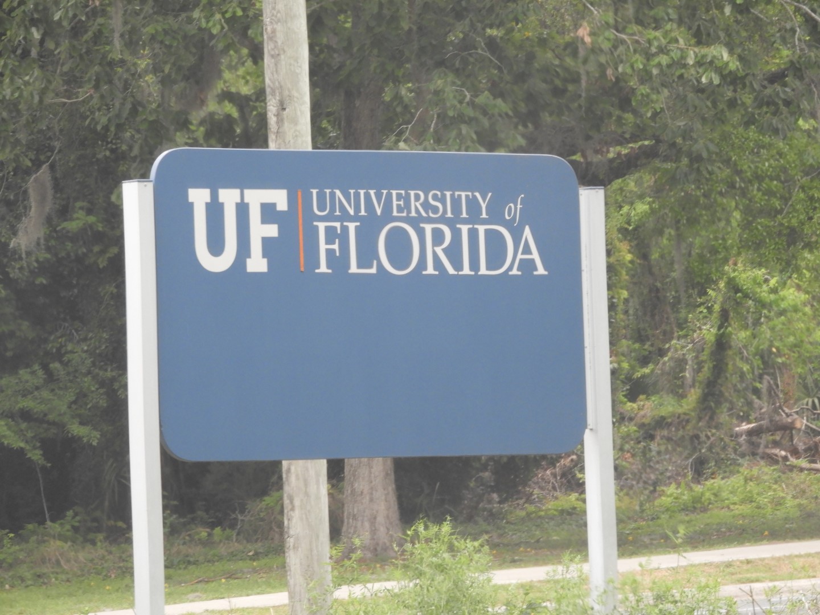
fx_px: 5922
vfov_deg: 5.9
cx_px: 410
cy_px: 308
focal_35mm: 250
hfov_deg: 7.9
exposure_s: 1/125
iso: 360
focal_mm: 44.8
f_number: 5.5
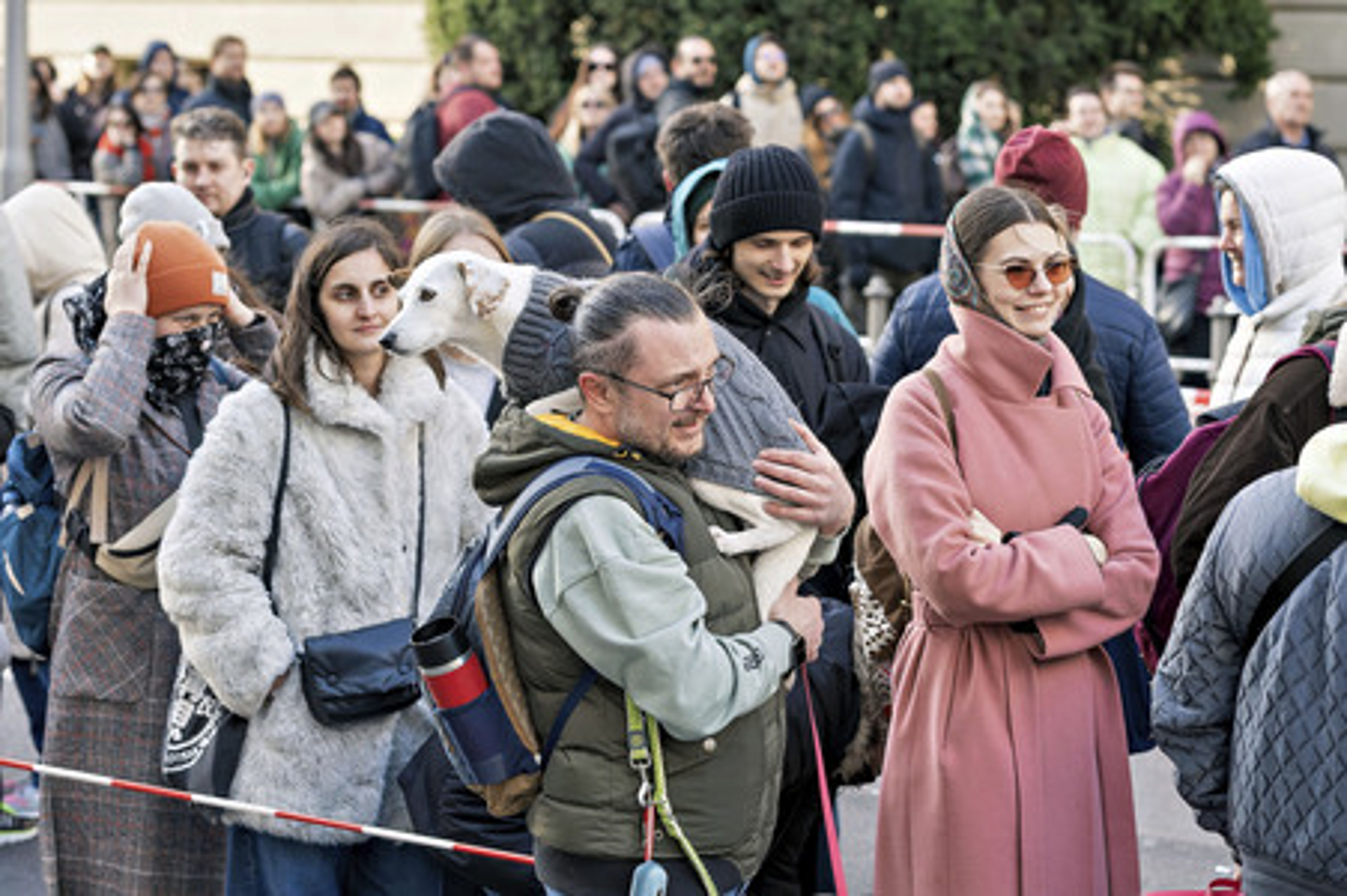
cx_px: 674
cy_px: 448
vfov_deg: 10.8
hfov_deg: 16.1
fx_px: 4748
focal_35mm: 127
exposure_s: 1/125
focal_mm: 85
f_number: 4
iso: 320
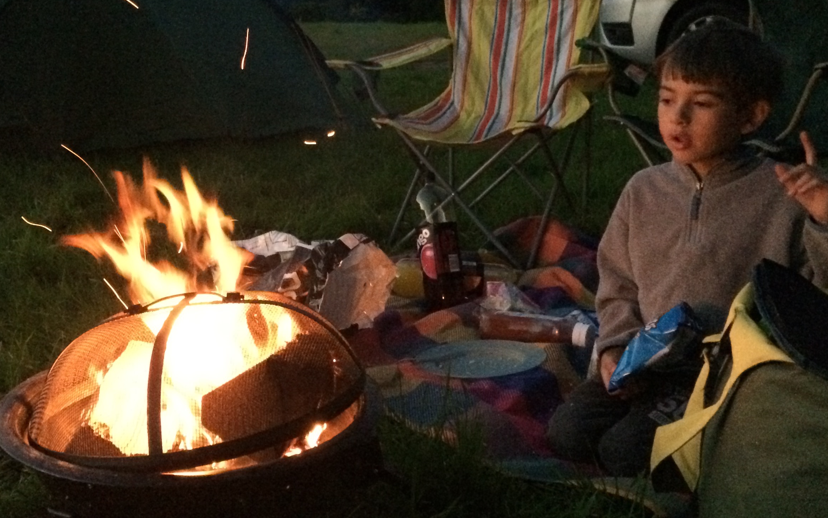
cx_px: 320
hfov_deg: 45.9
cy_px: 237
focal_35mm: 43
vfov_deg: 29.8
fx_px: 970
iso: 1600
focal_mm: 4.15
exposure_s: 1/17
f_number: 2.2
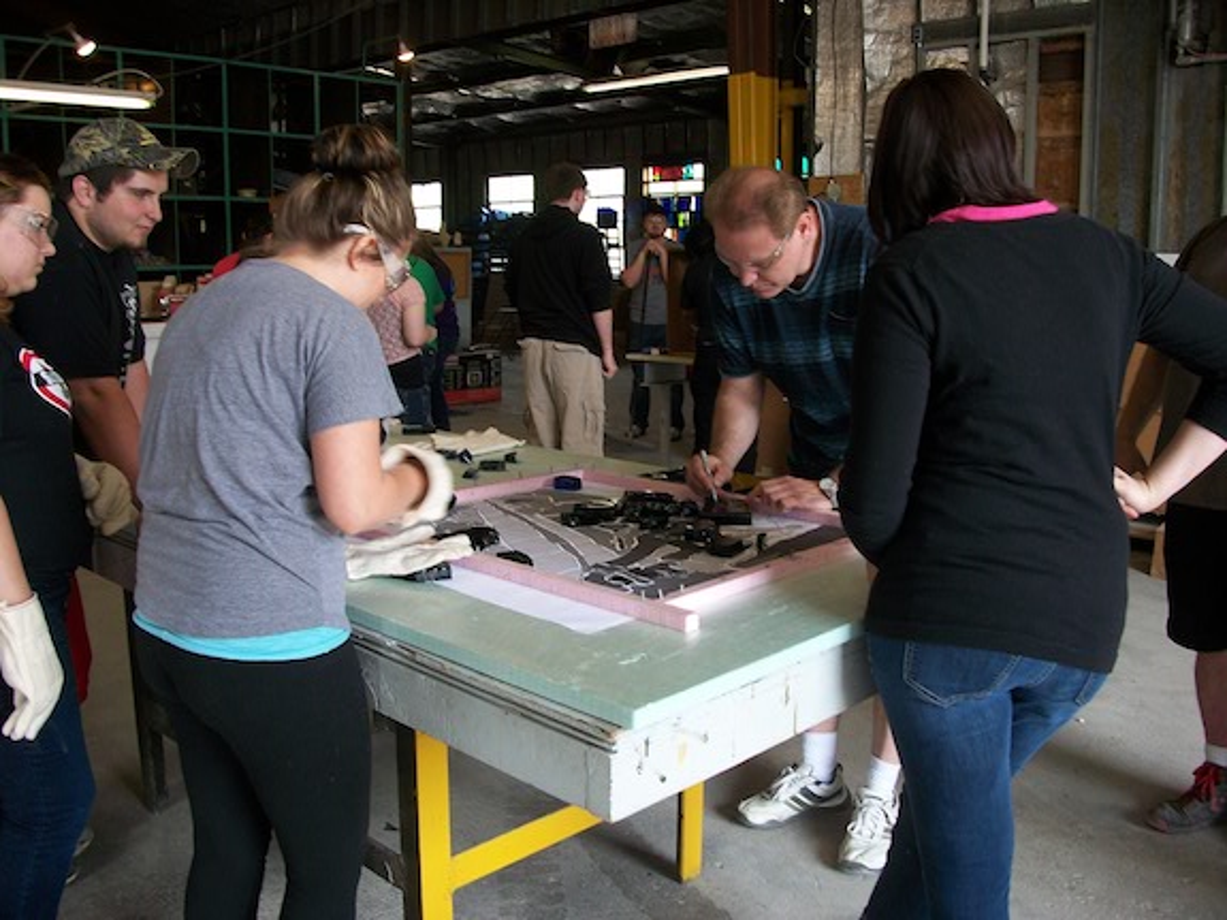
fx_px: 1134
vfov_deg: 44.1
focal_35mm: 32
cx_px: 614
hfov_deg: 56.8
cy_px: 460
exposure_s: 1/50
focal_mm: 5.7
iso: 80
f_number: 2.9
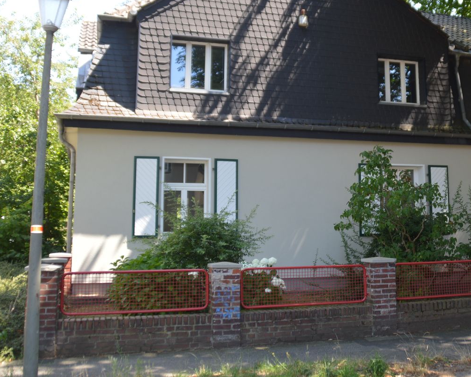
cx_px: 323
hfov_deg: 44.0
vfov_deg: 36.2
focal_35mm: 41
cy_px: 132
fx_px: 571
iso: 100
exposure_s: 1/125
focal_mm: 18
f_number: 4
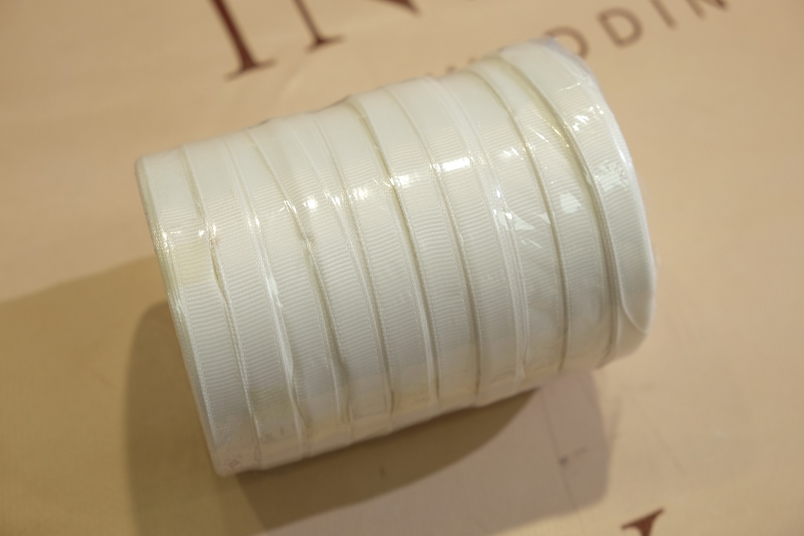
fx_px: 1094
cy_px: 268
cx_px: 402
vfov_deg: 27.5
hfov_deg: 40.4
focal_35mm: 49
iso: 200
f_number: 4.5
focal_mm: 32.9
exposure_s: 1/140
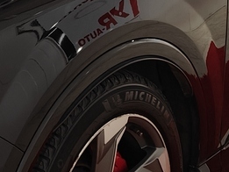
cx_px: -28
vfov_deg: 9.3
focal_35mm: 160
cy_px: 23
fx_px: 1059
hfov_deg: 12.1
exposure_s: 1/48
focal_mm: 5.59
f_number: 1.8
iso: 64
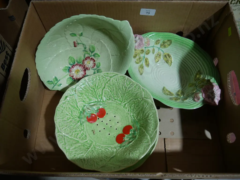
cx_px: 120
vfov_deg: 49.8
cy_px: 90
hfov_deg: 63.4
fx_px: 194
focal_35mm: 28
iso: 200
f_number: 3.5
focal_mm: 14
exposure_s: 1/80
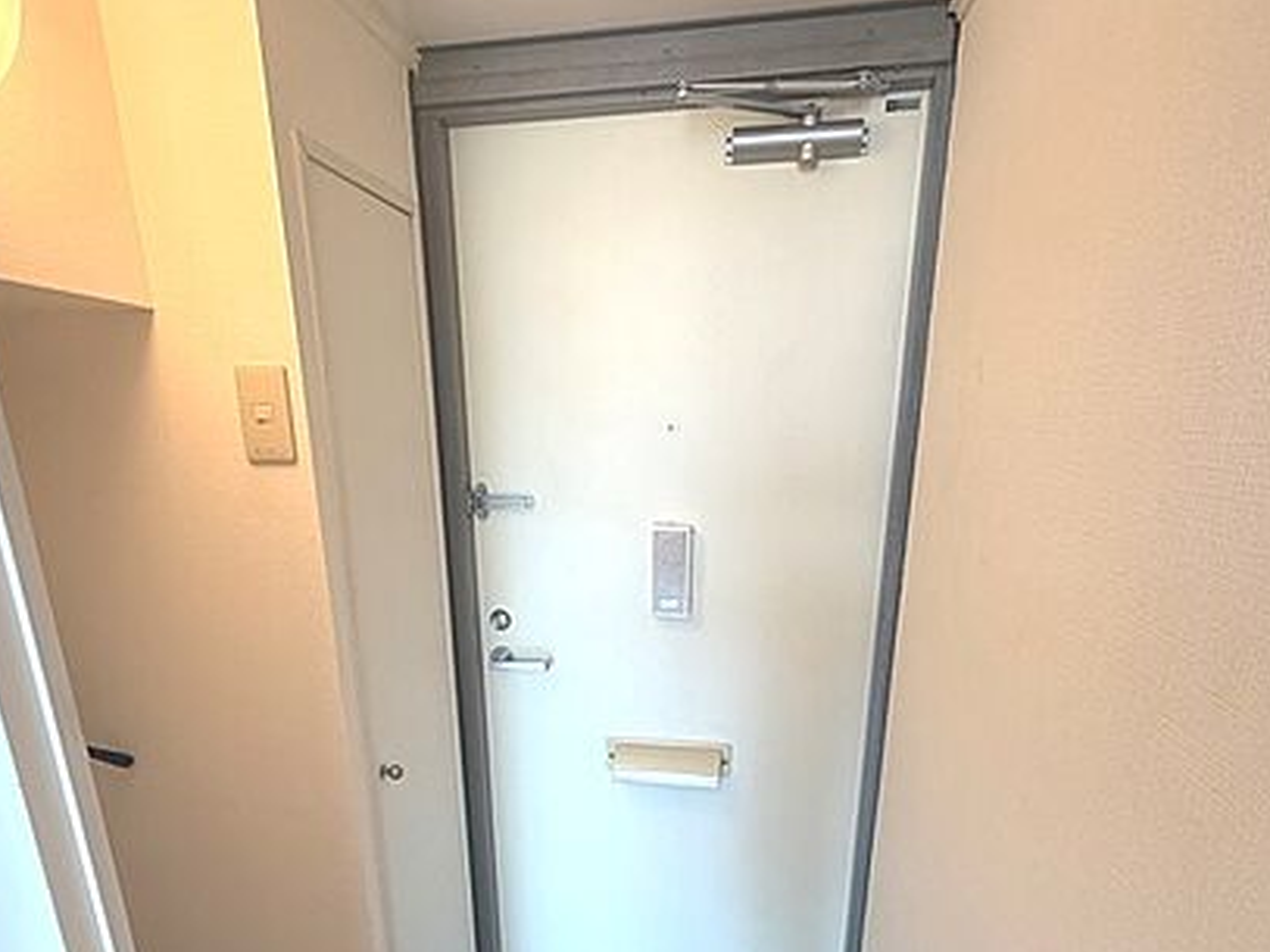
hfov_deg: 76.4
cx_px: 608
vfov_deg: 58.5
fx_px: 807
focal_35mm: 22
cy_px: 690
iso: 200
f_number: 2.2
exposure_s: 1/120
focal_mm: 2.22
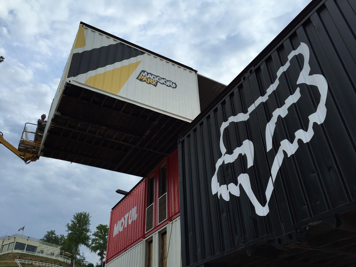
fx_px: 298
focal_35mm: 29
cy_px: 134
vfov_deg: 48.2
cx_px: 178
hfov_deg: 61.7
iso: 32
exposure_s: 1/488
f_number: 2.2
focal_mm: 4.15
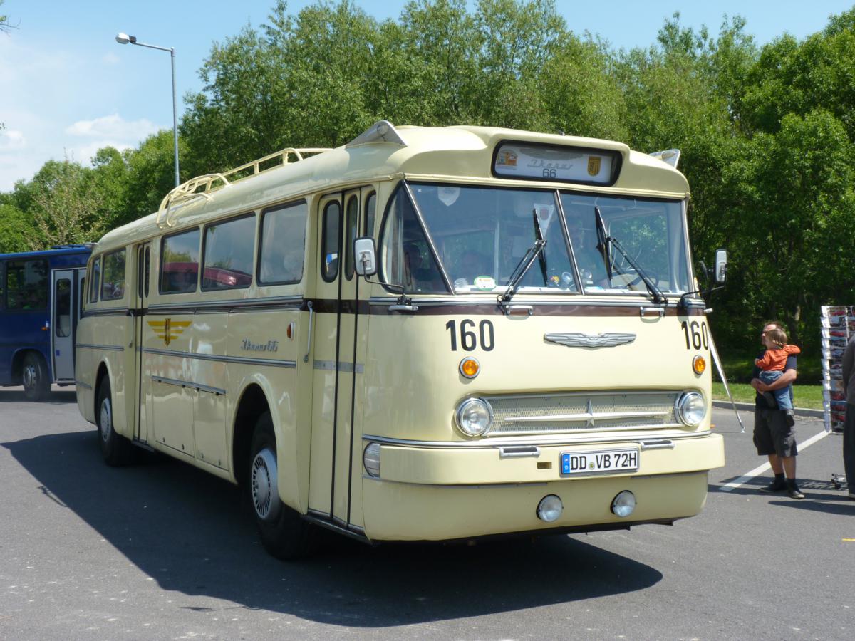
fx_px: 1136
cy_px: 320
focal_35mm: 46
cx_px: 428
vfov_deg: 31.5
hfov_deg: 41.2
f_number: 5.6
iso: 80
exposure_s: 1/250
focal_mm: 8.2
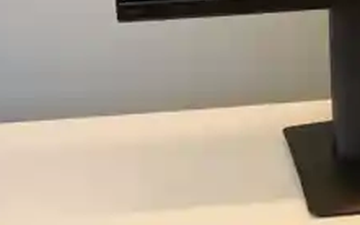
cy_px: -61
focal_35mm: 134
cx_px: 399
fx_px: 1315
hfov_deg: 15.2
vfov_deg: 9.6
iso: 3200
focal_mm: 36.3
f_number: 3.5
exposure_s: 1/1000
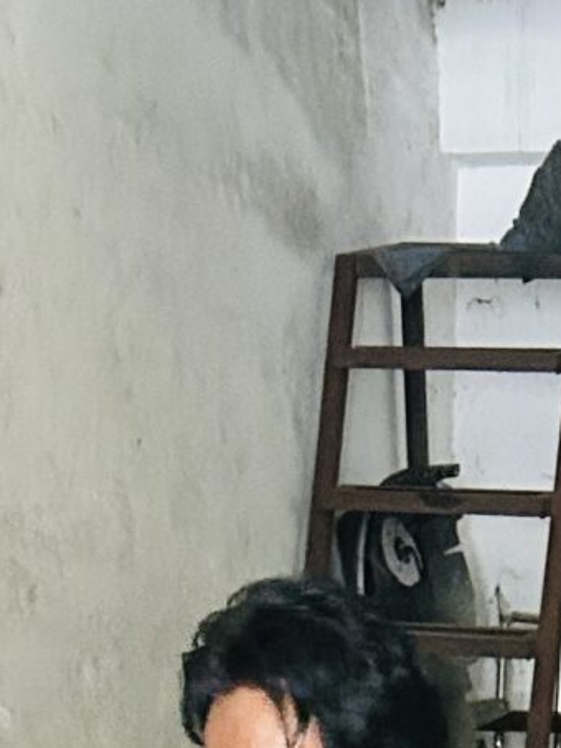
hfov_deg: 9.9
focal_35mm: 147
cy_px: 2105
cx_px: 683
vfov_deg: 10.4
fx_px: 3175
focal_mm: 5.7
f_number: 1.5
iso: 500
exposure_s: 1/60
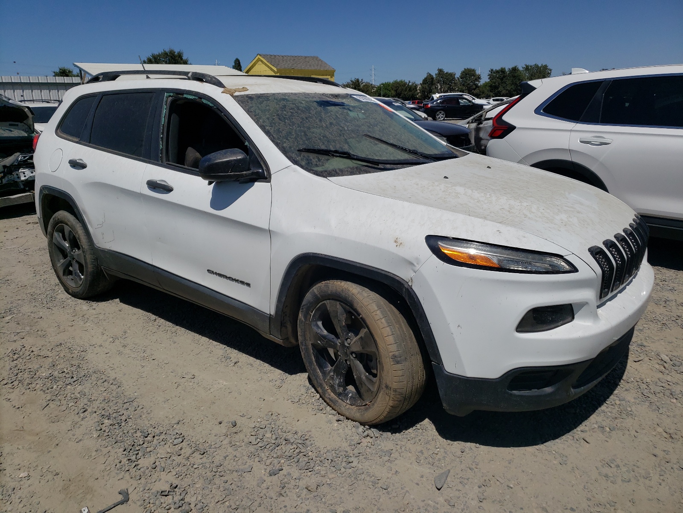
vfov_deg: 53.1
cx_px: 342
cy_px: 256
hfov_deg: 67.3
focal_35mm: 26
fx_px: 513
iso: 50
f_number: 1.5
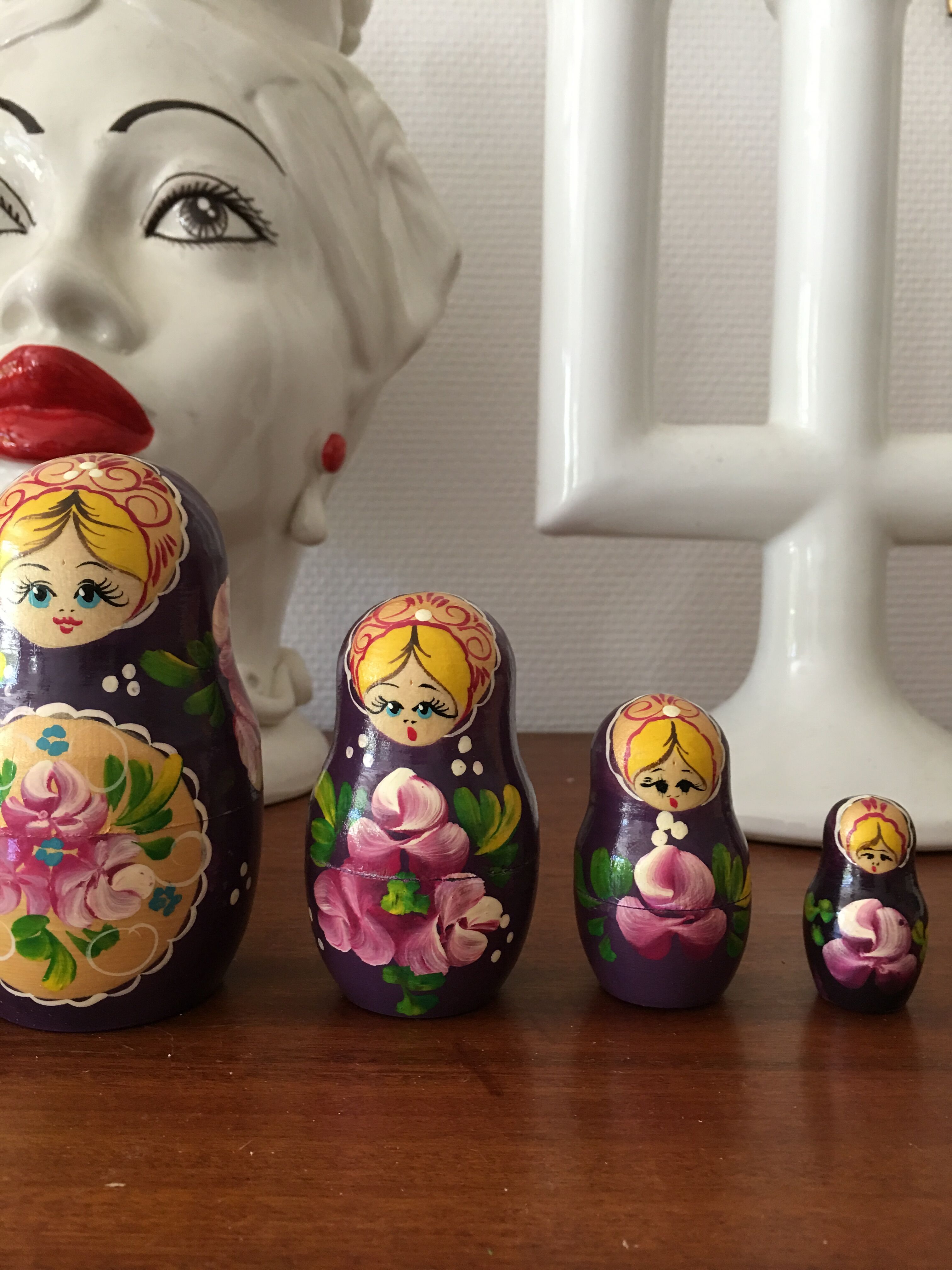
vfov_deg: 61.7
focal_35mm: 29
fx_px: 1063
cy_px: 635
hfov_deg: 48.2
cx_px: 476
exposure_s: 1/17
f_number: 2.2
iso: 64
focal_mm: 4.15
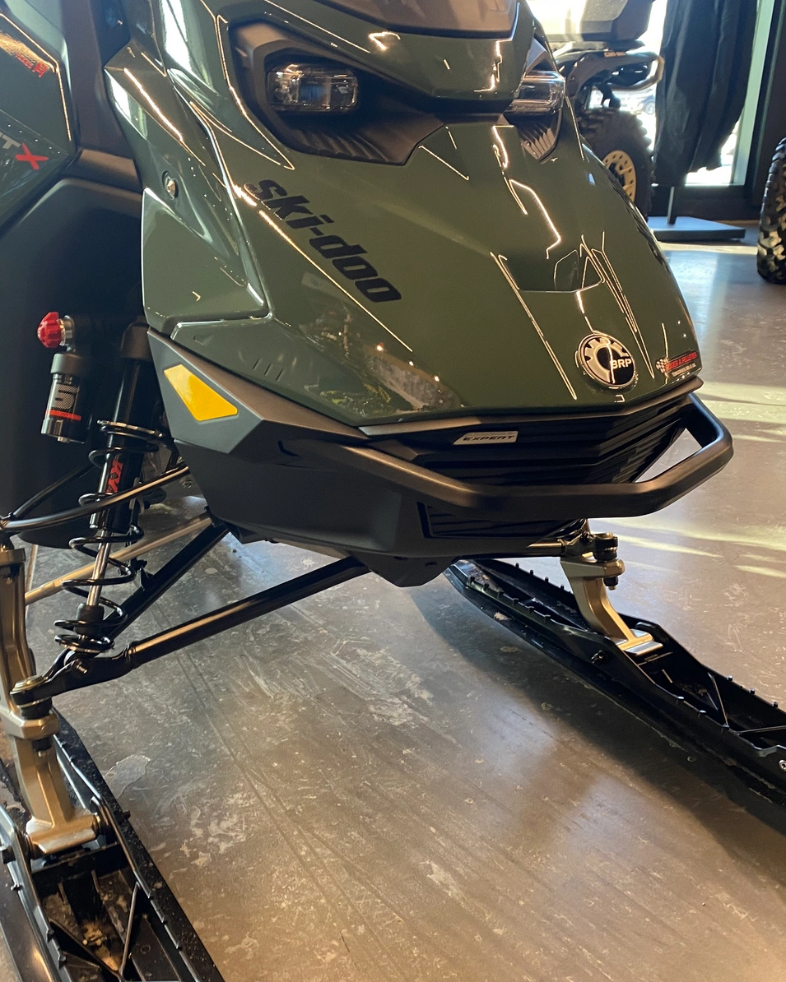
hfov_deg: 43.3
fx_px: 989
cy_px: 492
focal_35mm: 34
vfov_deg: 52.8
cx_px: 346
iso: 80
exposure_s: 1/60
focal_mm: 4.25
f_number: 1.8
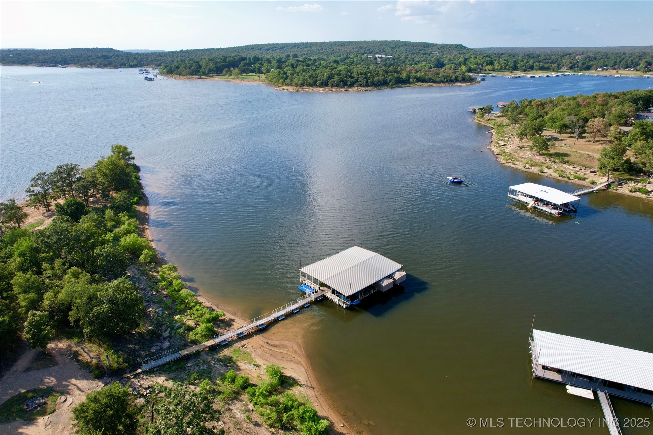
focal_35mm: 22
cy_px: 218
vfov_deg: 57.2
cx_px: 326
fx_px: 399
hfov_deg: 78.6
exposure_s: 1/1250
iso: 100
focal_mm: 8.38
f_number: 2.8
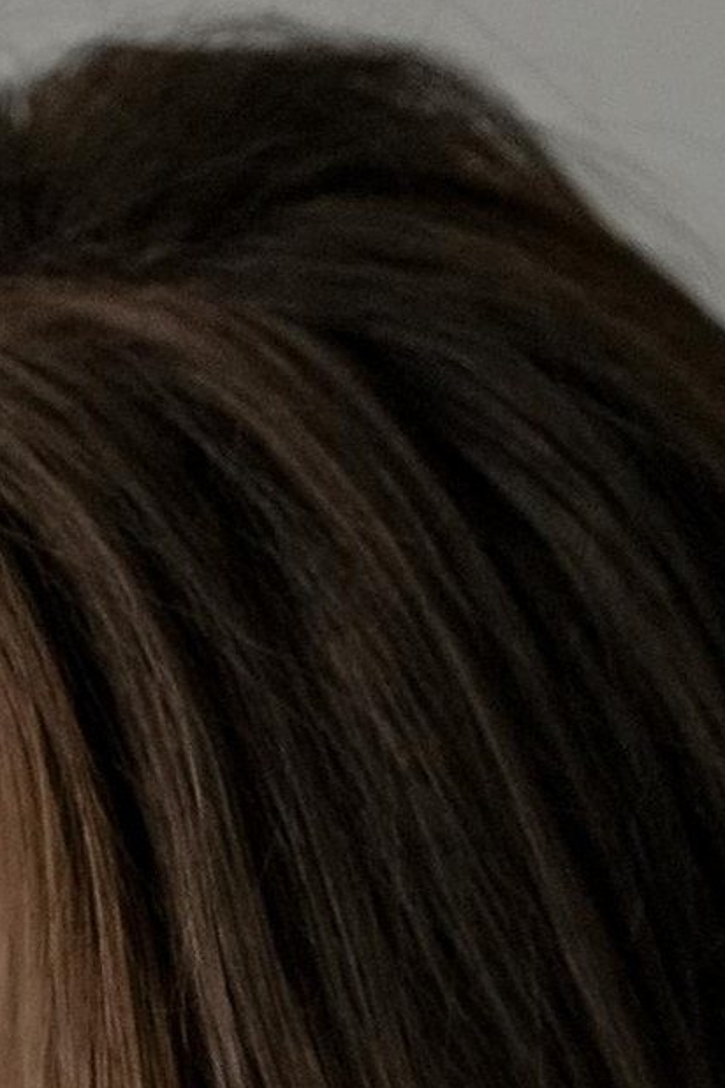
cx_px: -1103
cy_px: 1401
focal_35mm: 404
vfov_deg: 5.1
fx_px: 12203
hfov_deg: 3.4
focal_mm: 65
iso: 400
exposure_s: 1/500
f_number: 2.8
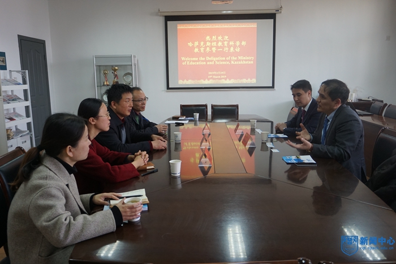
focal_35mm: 30
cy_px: 132
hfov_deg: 61.9
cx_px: 198
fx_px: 330
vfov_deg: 43.6
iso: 640
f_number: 4
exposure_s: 1/60
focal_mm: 20
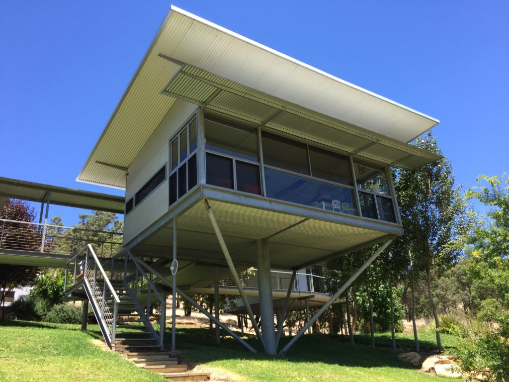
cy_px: 191
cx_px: 254
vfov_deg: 48.2
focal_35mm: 29
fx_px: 426
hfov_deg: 61.7
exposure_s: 1/573
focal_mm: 4.15
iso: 32
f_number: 2.2
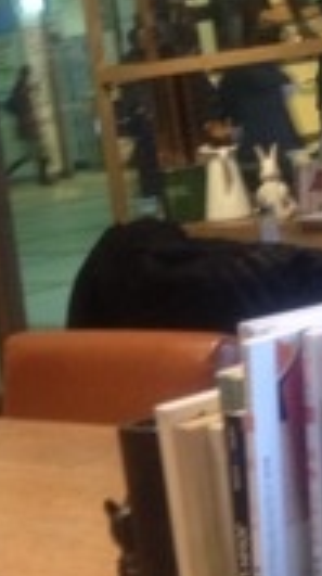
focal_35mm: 138
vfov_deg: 15.4
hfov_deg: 8.7
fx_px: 2104
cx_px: -52
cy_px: 49
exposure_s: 1/20
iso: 125
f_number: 2.4
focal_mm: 4.28
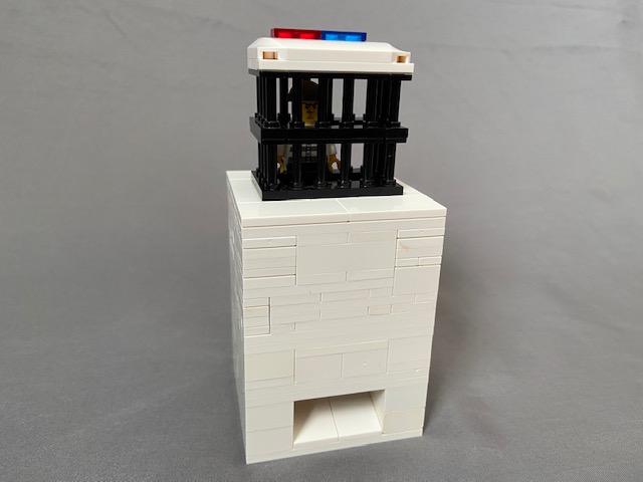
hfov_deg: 67.3
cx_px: 322
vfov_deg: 53.1
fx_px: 483
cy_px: 241
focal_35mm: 26
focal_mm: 4.25
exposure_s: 1/60
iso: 125
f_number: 1.8
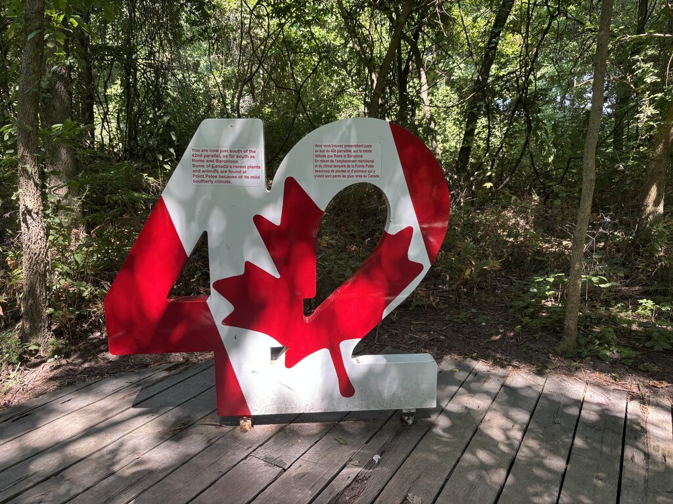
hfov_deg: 67.3
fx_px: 505
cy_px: 252
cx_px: 336
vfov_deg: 53.1
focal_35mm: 26
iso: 40
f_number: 1.6
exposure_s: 1/121
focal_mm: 5.96
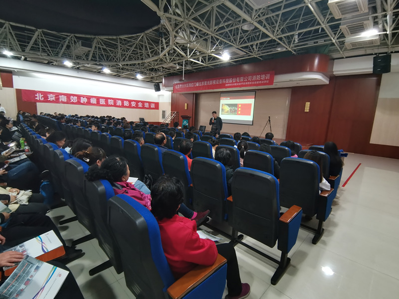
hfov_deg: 91.0
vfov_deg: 74.7
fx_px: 196
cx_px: 200
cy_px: 150
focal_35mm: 17
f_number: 2.2
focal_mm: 2.26
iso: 640
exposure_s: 1/20
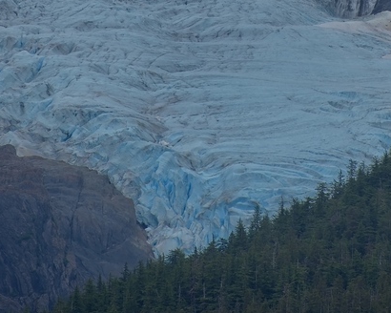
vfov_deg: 1.8
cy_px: -54
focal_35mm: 880
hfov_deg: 2.2
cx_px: 233
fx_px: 10183
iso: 100
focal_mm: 300
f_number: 7.1
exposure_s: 1/640
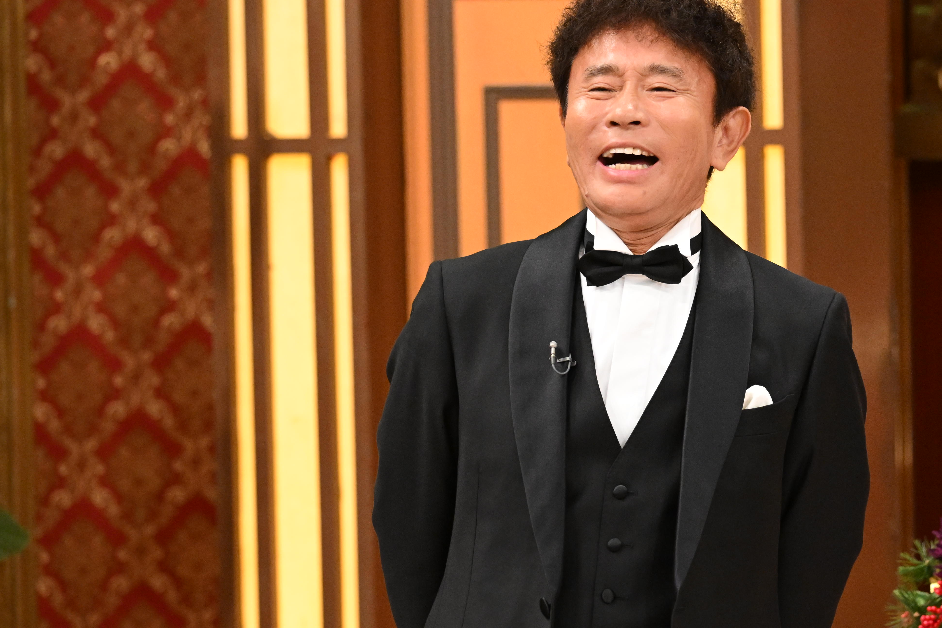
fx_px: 8163
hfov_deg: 6.6
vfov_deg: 4.4
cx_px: 636
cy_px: 301
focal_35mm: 312
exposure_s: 1/320
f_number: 5.6
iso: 5000
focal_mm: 195
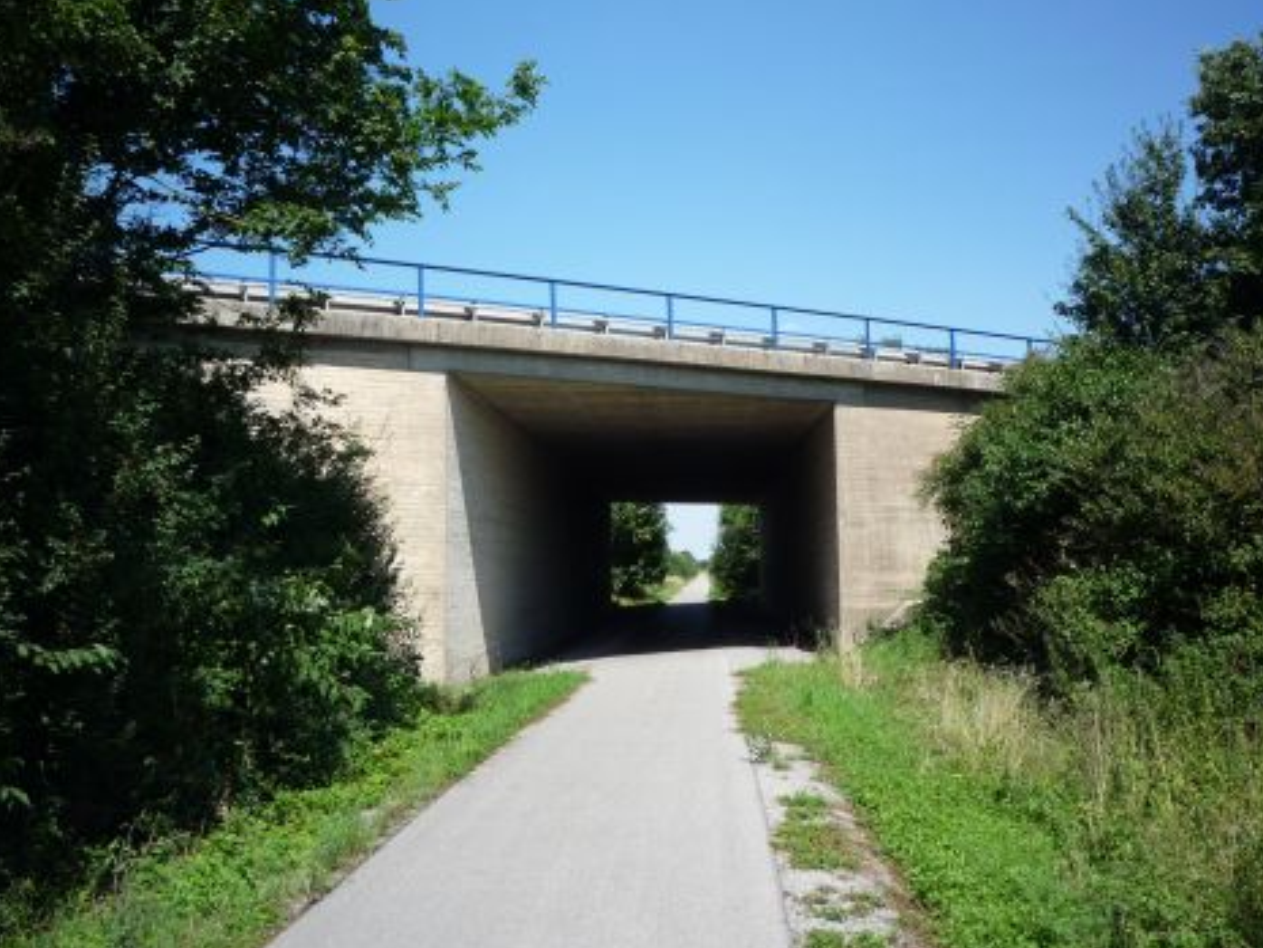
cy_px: 467
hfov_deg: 55.3
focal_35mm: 33
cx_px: 636
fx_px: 1204
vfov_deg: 43.0
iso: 100
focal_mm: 5.2
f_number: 4.5
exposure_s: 1/400
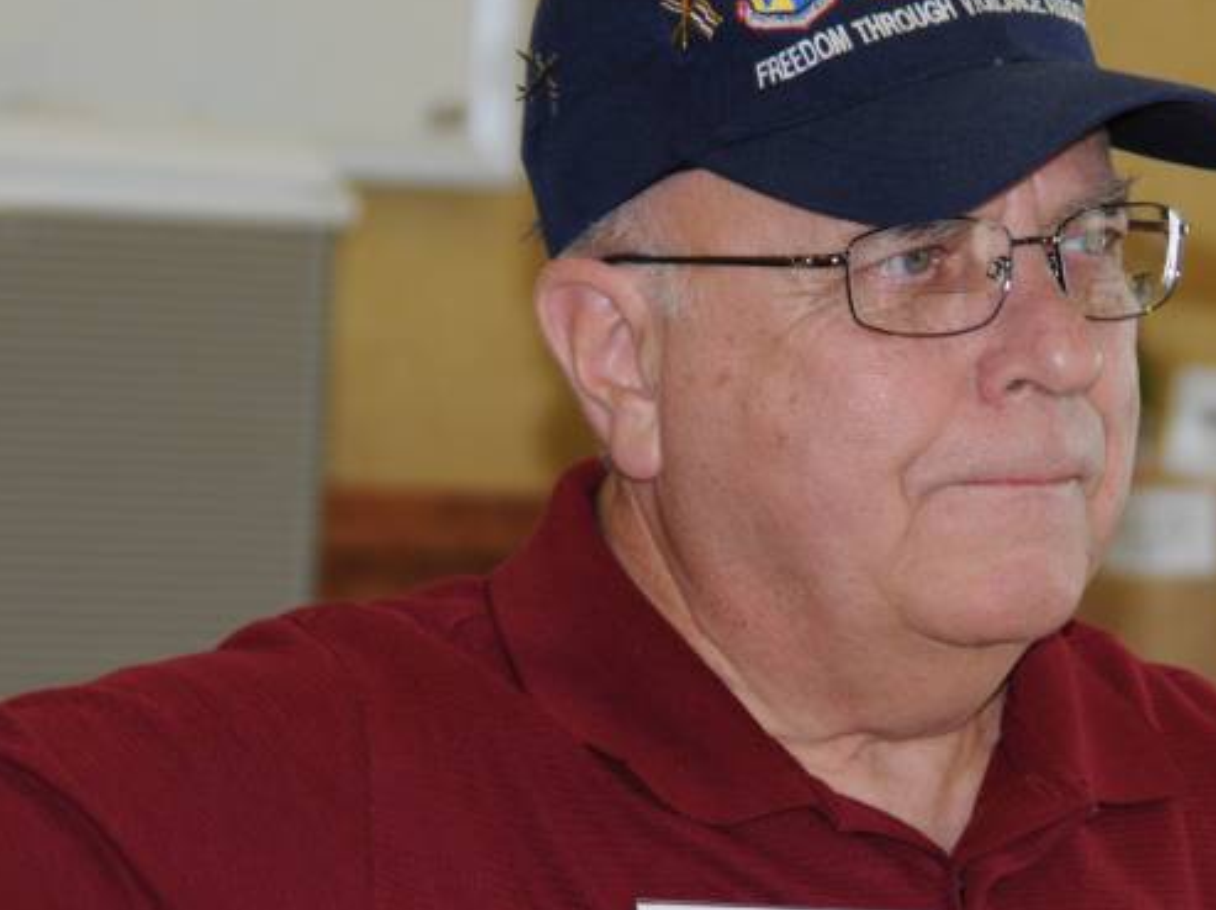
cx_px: 848
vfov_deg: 4.7
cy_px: 361
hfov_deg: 6.3
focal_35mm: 316
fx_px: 11085
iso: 400
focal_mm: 135
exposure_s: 1/60
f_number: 6
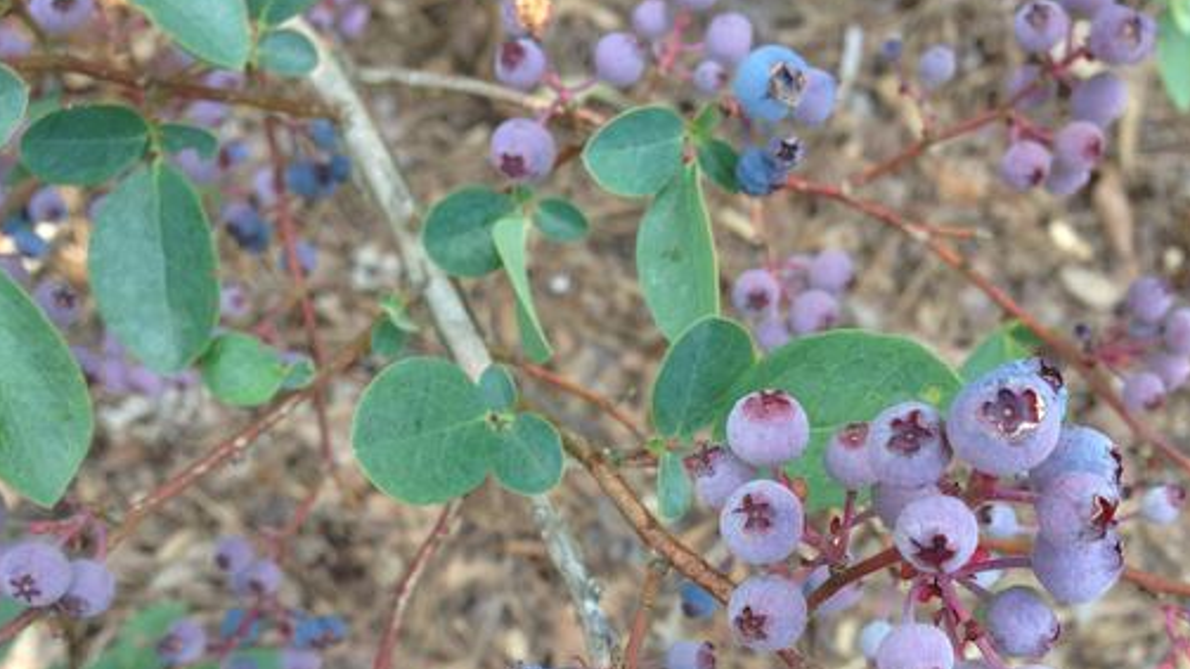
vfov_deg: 23.5
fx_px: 1578
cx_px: 614
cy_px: 567
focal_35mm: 50
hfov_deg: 41.3
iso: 50
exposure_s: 1/270
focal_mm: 4.12
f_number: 2.4
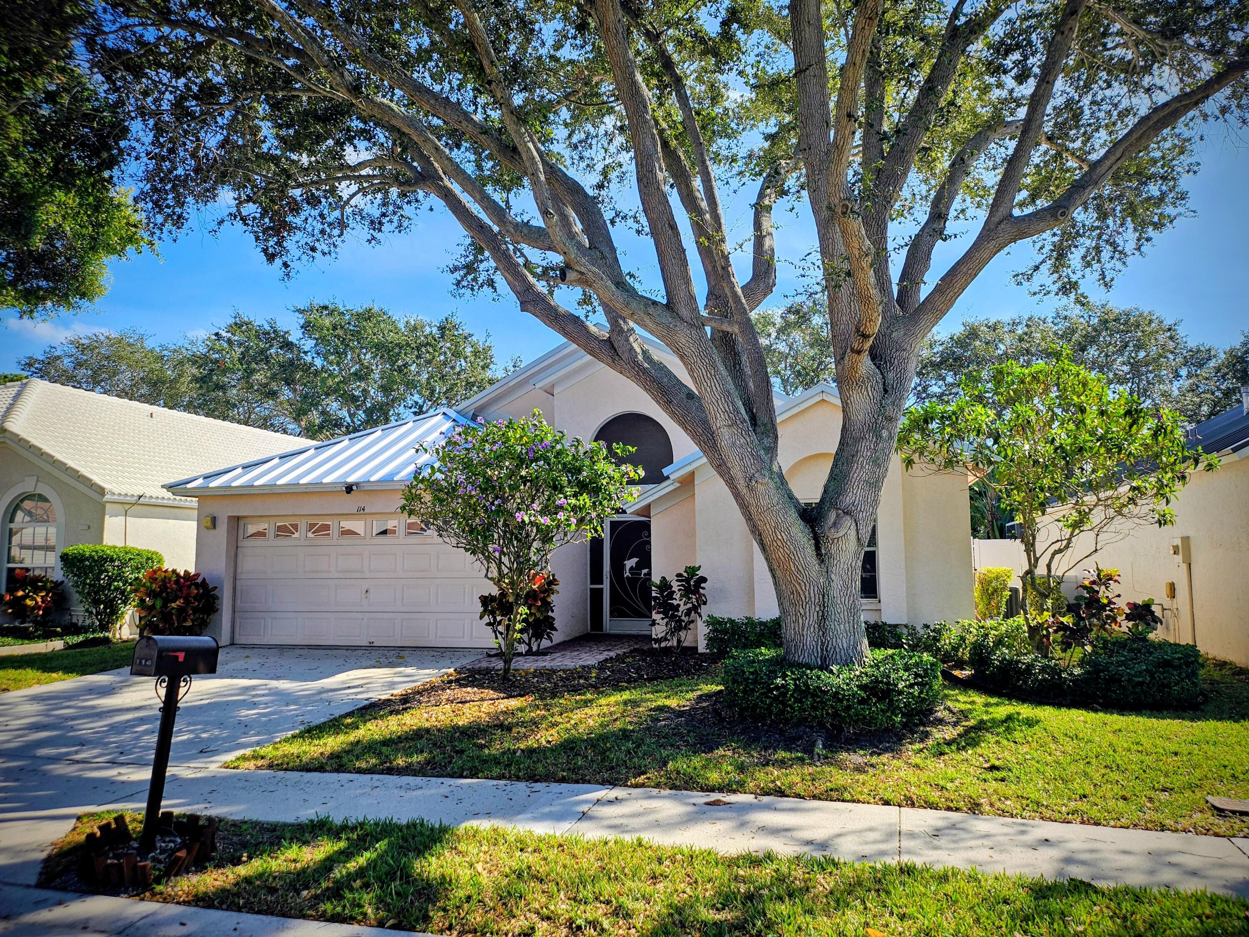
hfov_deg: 71.6
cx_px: 624
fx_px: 866
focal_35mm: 24
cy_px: 468
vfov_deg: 56.8
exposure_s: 1/2365
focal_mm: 5
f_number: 1.8
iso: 50
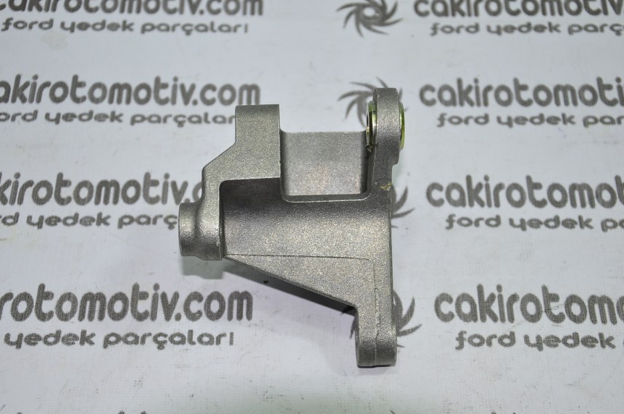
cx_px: 316
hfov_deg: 28.7
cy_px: 211
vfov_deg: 19.3
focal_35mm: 71
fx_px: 1221
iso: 200
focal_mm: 45
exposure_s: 1/50
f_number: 5.6
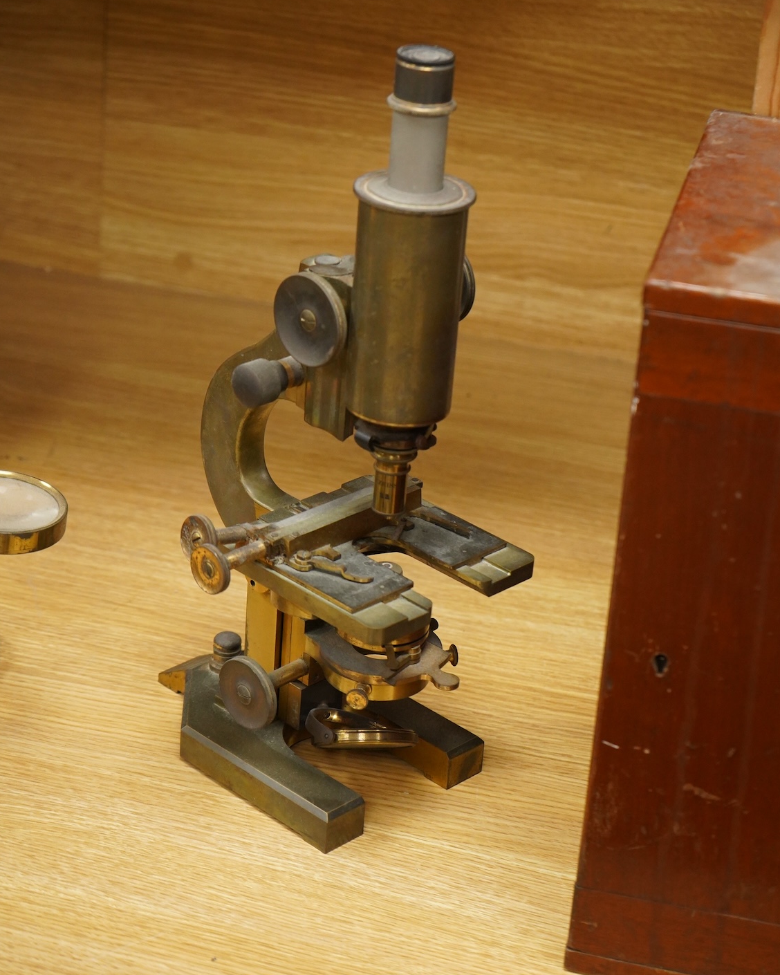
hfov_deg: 19.2
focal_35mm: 80
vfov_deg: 23.8
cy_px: 418
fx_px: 2308
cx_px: 388
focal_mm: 70
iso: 4000
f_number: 5.6
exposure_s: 1/200
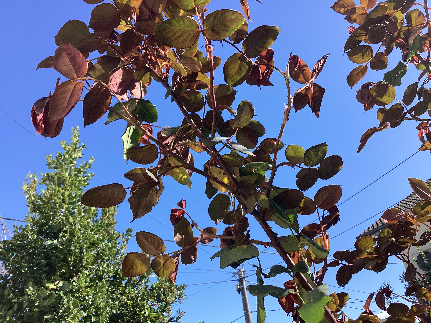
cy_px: 162
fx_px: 386
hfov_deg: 58.4
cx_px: 216
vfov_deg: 45.4
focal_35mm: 31
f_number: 2.4
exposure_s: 1/815
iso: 25
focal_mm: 3.3
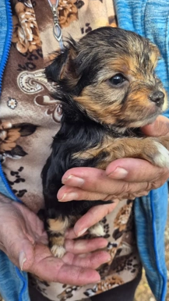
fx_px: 207
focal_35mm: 26
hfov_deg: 43.9
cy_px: 147
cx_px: 109
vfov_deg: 71.9
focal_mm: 5.4
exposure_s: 1/500
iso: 25
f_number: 1.8
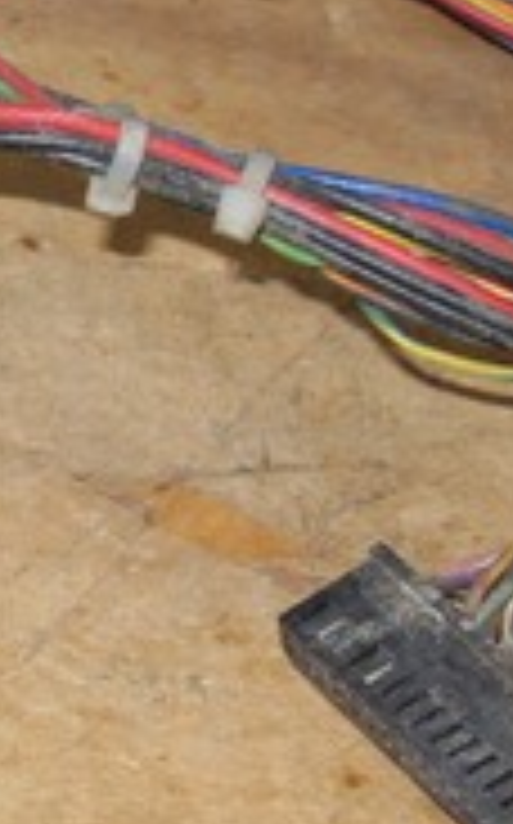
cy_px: 176
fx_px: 2915
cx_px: -324
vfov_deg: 16.0
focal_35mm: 130
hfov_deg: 9.7
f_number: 4
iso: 125
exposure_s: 1/60
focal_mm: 8.9
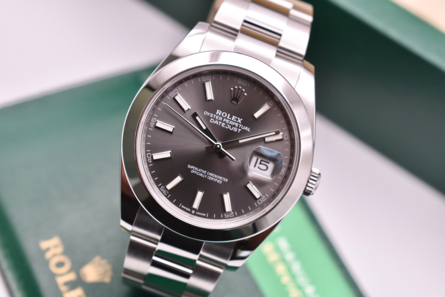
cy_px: 148
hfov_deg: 26.0
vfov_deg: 17.5
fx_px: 964
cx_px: 222
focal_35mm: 78
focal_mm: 52
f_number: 5.6
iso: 640
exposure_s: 1/125
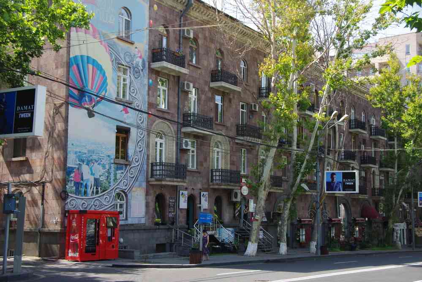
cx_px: 211
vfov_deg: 27.5
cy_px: 141
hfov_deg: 40.3
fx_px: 574
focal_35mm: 49
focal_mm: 32.5
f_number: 6.3
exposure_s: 1/60
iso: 200
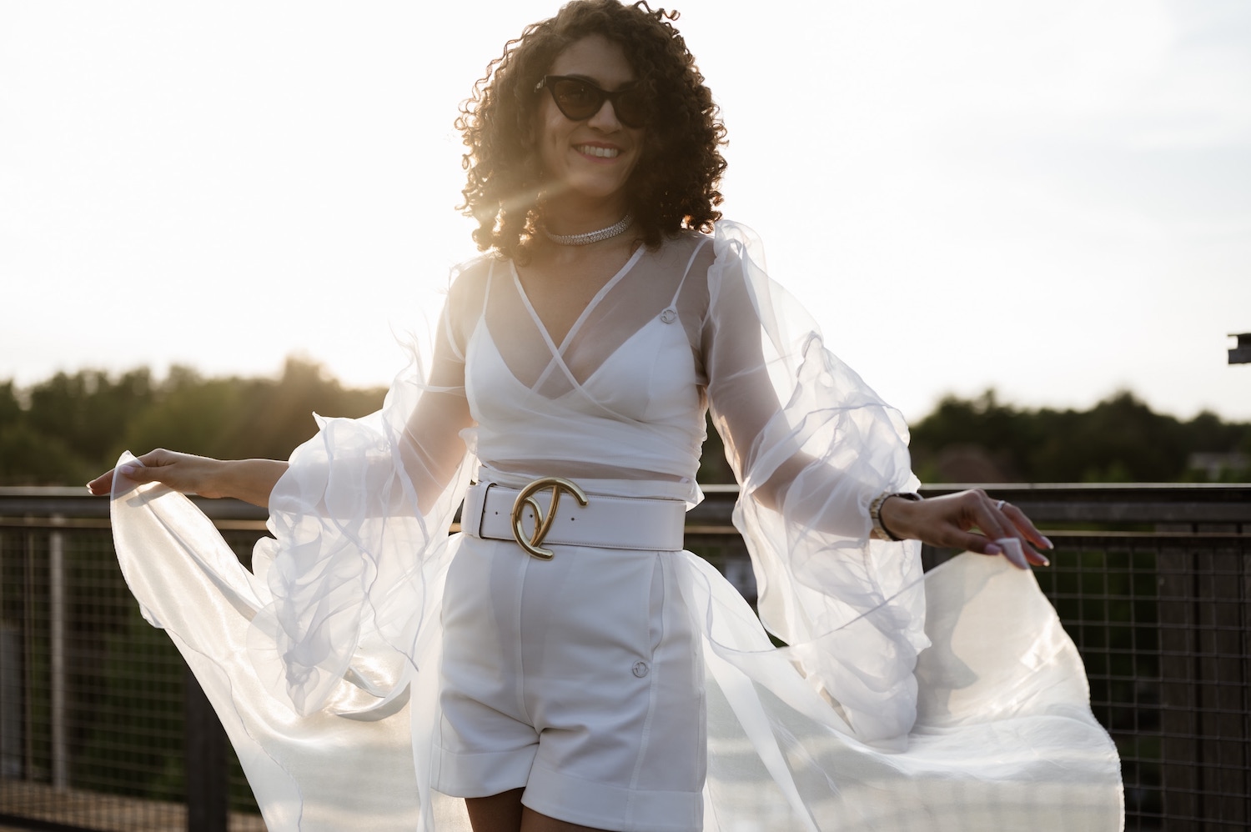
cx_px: 626
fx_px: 1736
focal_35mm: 50
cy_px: 416
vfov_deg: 27.0
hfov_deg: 39.6
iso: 200
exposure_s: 1/1250
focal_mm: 50
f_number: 2.2
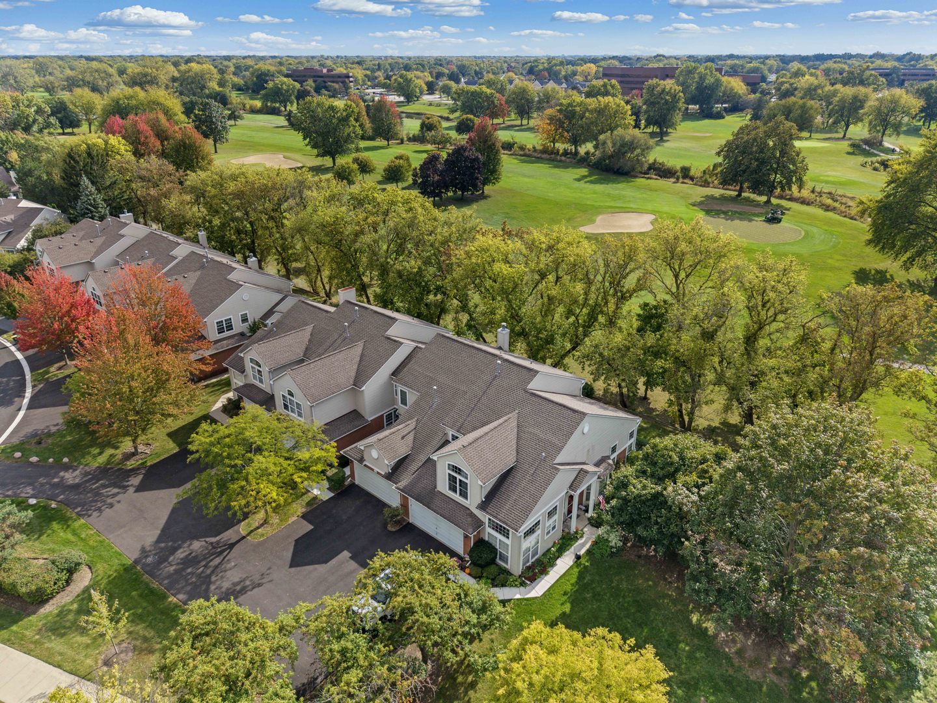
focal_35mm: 24
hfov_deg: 71.6
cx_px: 468
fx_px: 650
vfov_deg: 56.8
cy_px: 352
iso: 200
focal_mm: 8.67
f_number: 1.8
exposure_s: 1/1250
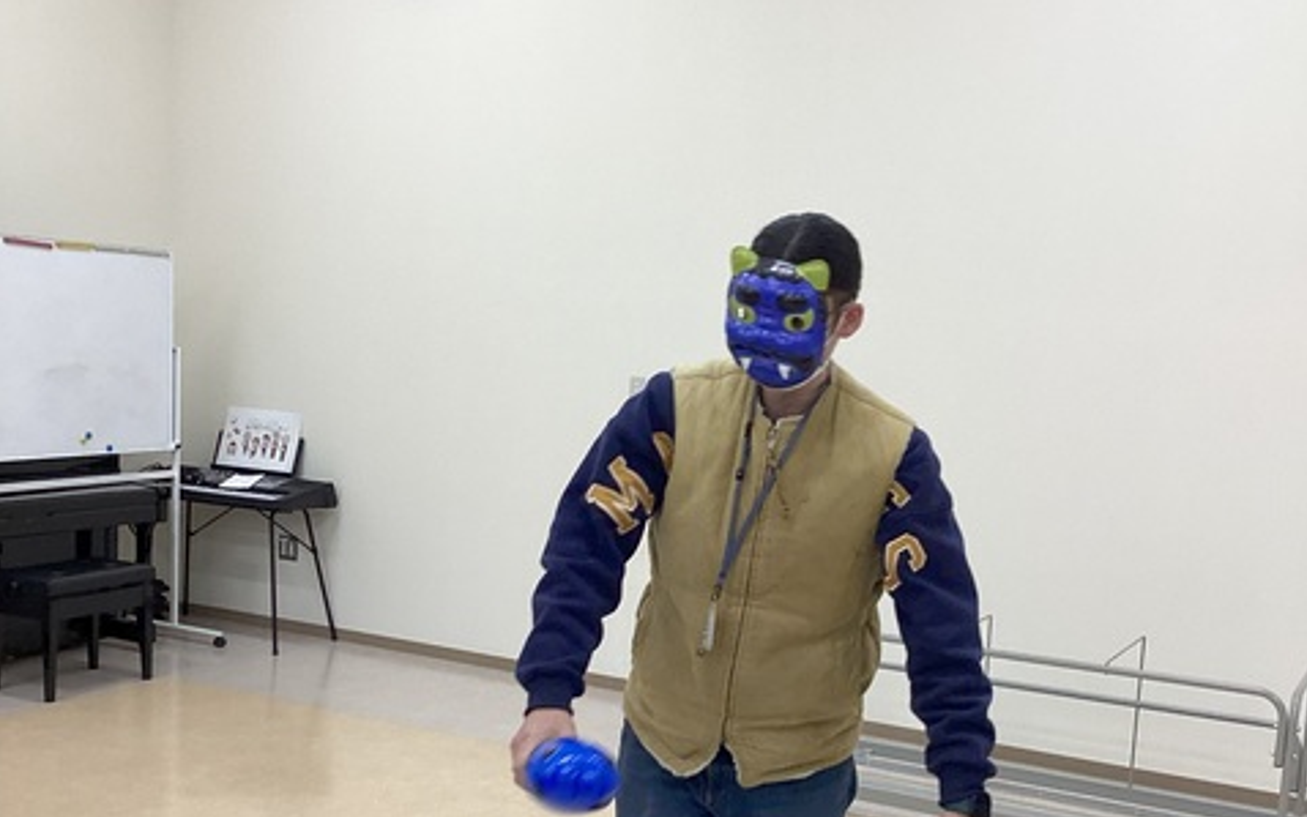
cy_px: 563
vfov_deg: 29.0
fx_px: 1568
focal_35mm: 44
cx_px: 654
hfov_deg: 45.3
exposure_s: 1/100
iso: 80
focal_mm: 3.3
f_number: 2.4
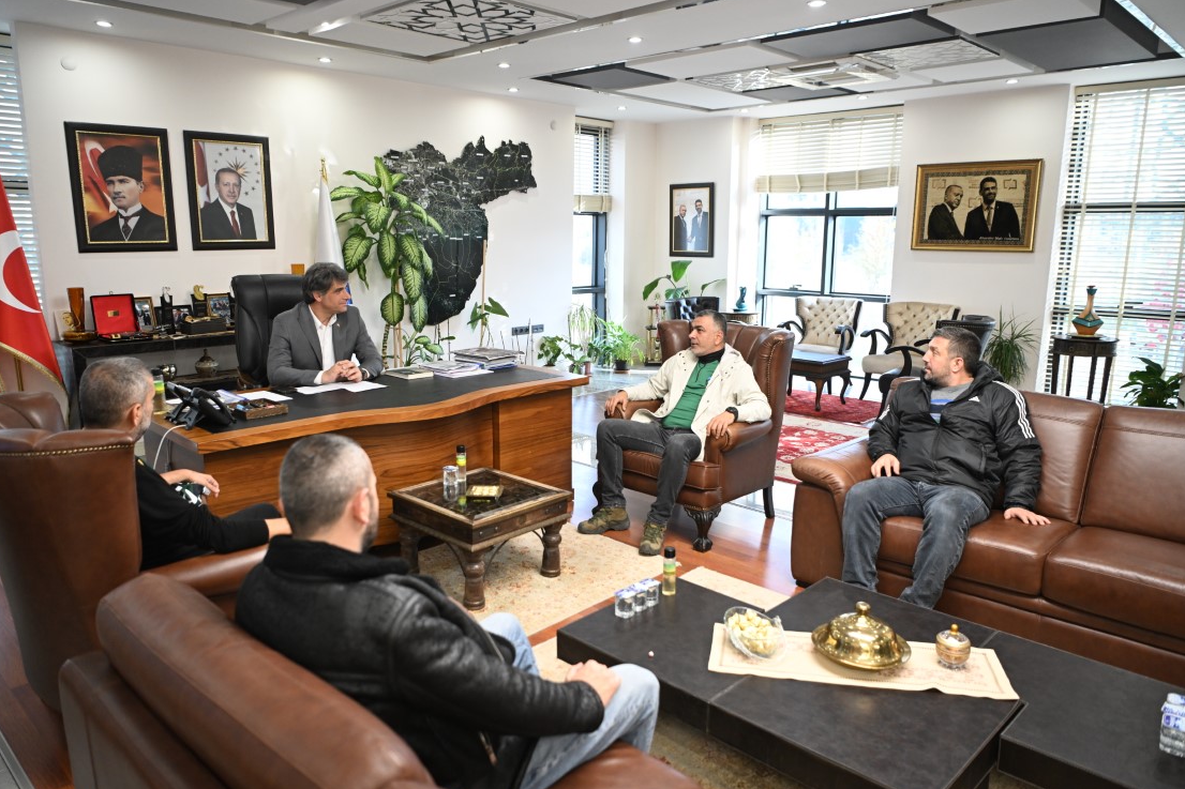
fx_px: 823
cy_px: 391
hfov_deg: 71.5
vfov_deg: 51.3
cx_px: 571
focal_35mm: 25
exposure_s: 1/200
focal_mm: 24
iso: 1600
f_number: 2.8
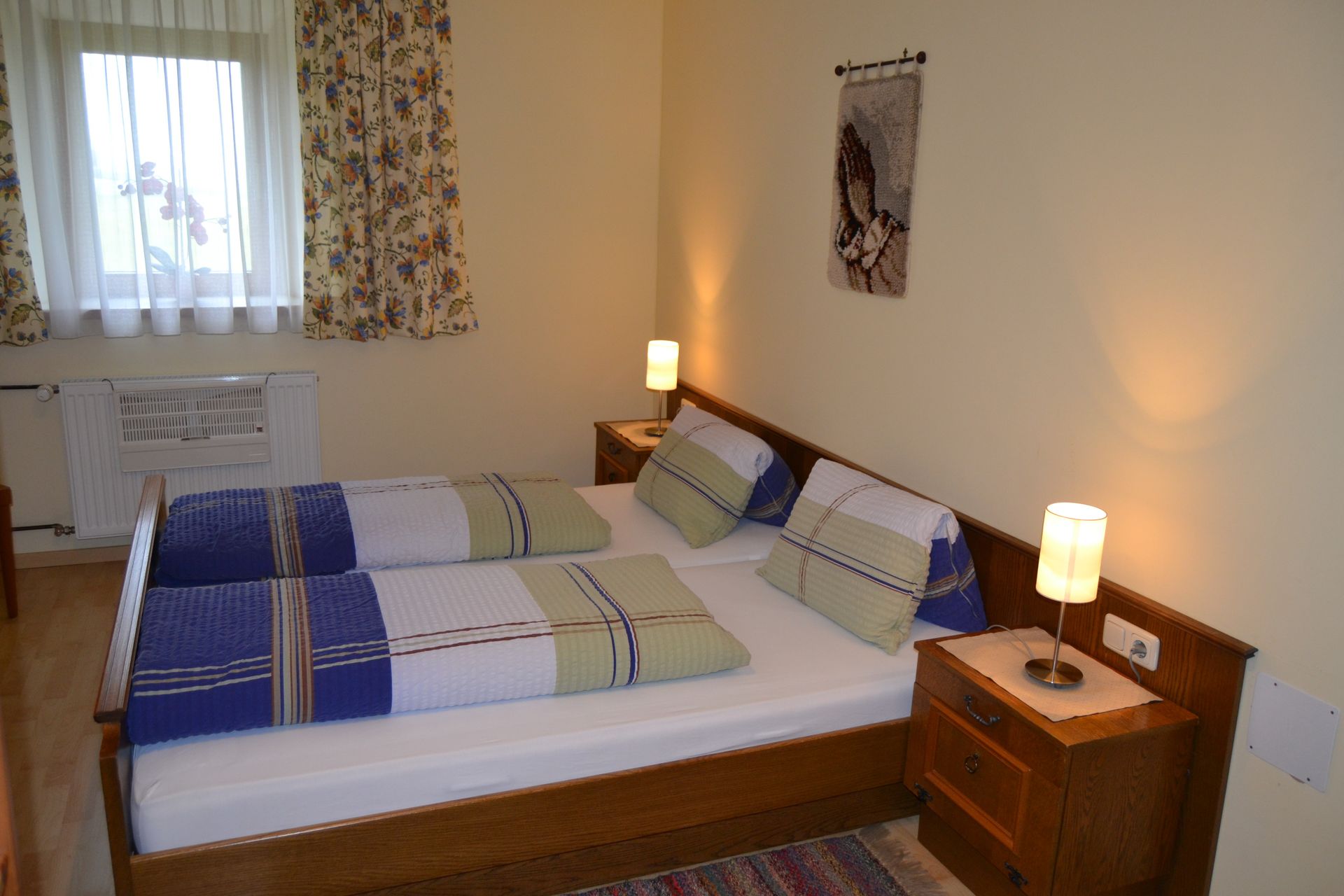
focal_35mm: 27
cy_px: 448
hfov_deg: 67.4
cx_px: 672
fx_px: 1008
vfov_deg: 47.9
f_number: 3.5
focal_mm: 18
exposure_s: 1/60
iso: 560
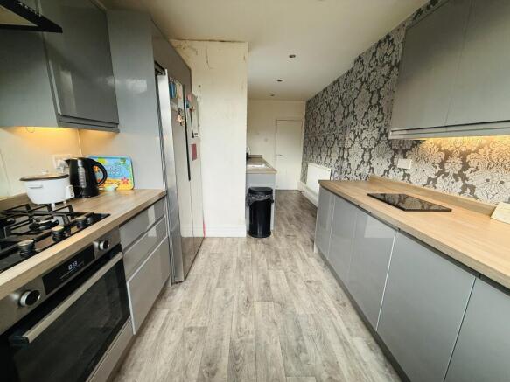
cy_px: 191
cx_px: 255
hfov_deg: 102.1
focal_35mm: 14
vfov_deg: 85.7
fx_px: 206
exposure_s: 1/99
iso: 250
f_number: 2.2
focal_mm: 2.22
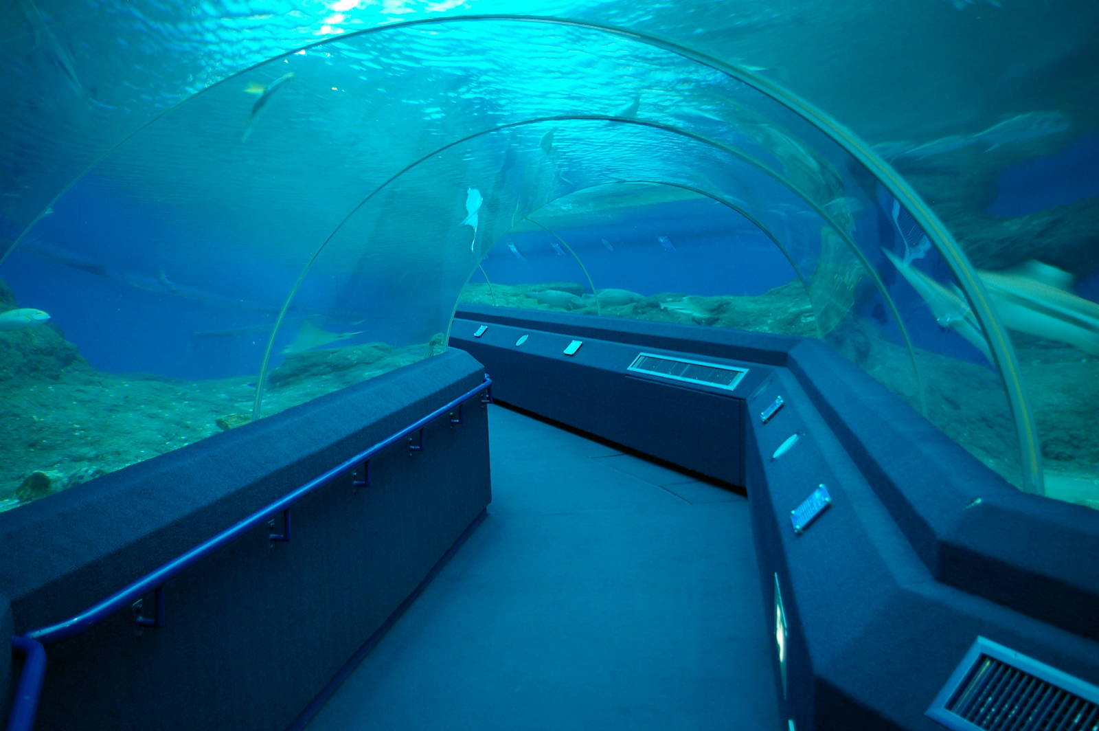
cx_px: 550
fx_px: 961
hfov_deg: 59.5
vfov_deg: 41.6
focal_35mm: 32
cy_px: 366
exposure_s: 1/8
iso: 400
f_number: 4
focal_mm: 21
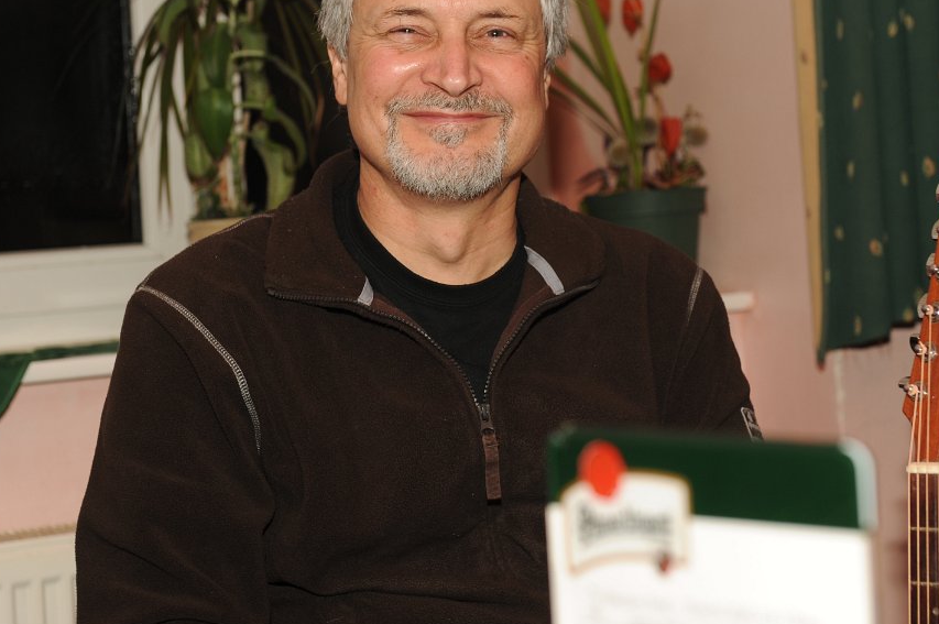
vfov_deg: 13.8
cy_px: 176
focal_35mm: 99
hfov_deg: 20.6
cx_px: 477
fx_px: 2580
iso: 200
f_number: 5
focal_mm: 66
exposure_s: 1/60
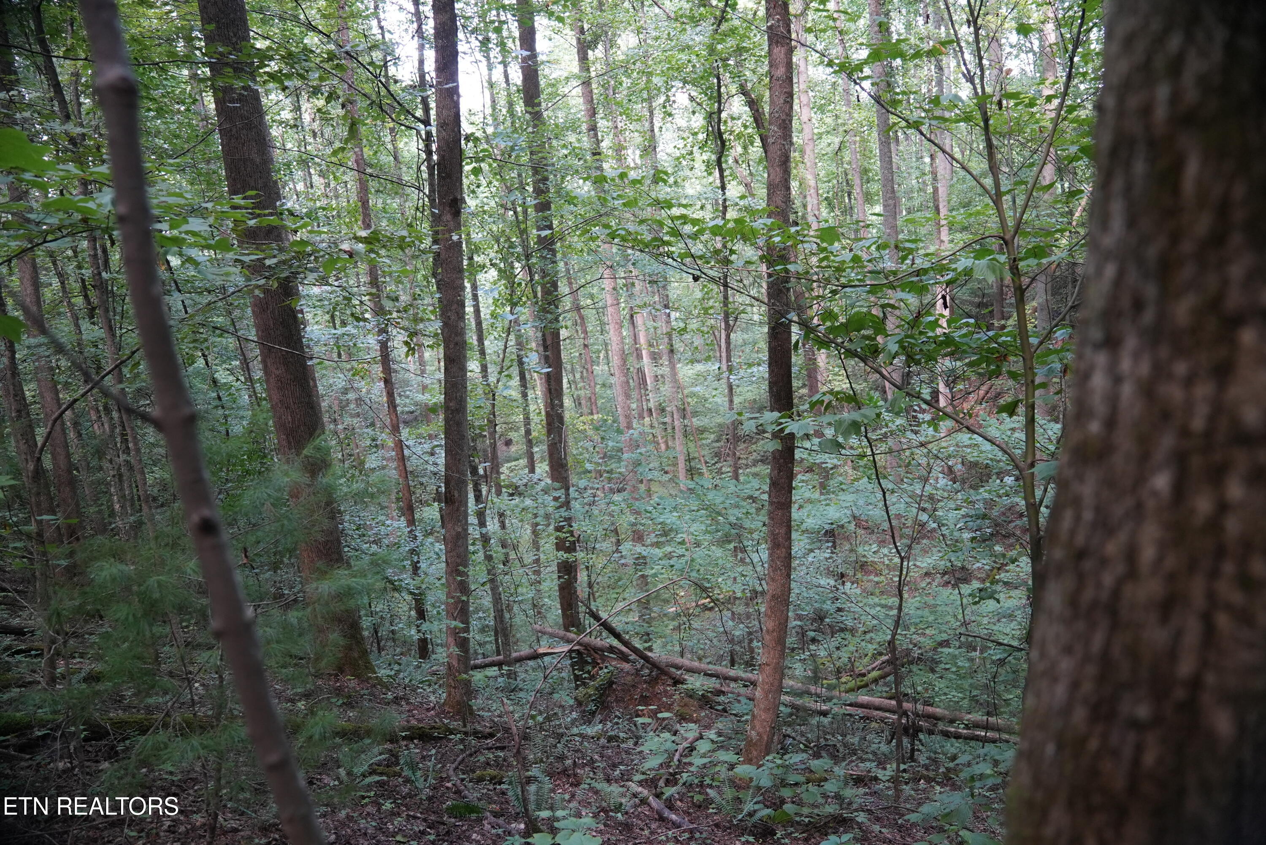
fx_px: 844
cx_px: 633
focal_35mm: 24
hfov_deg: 73.7
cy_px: 422
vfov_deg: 53.2
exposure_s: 1/160
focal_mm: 24
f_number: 2.8
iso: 2500
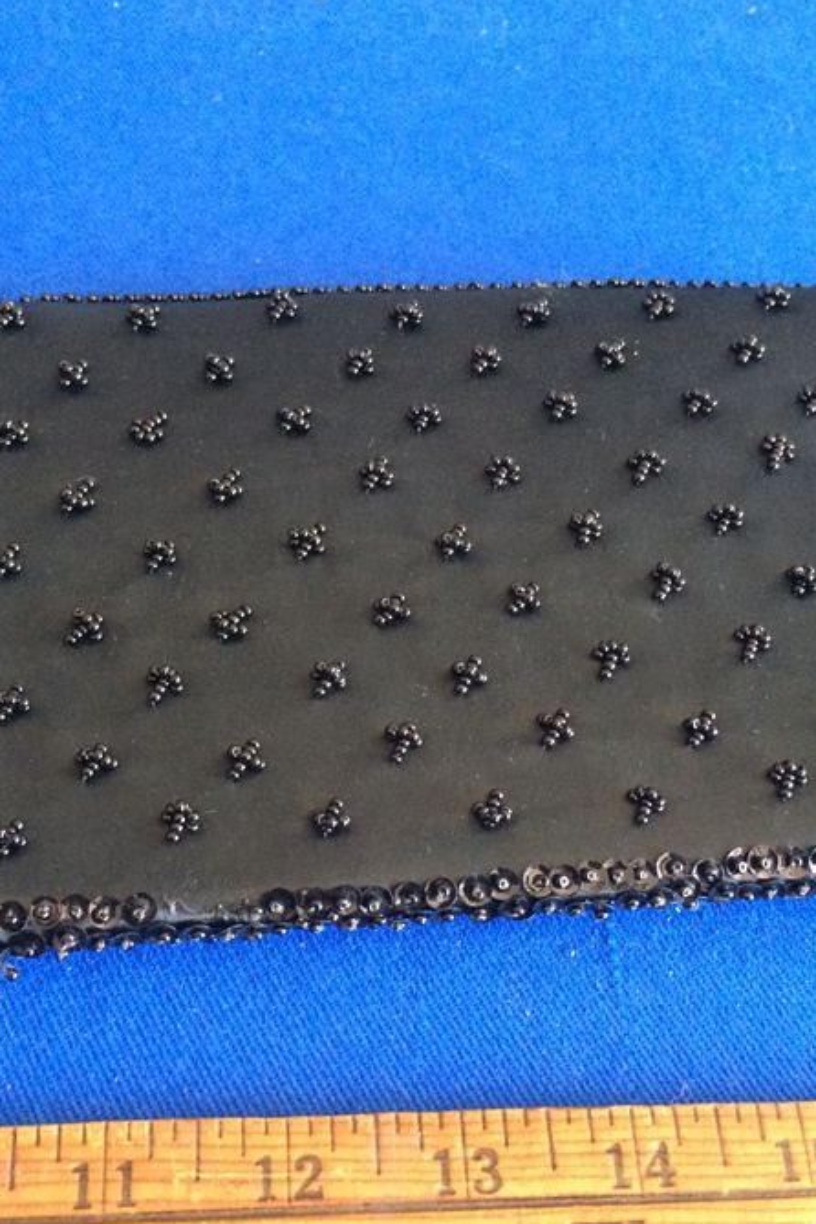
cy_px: 614
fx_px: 1428
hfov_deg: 31.8
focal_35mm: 42
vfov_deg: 46.4
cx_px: 340
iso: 320
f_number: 2.2
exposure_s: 1/30
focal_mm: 4.12
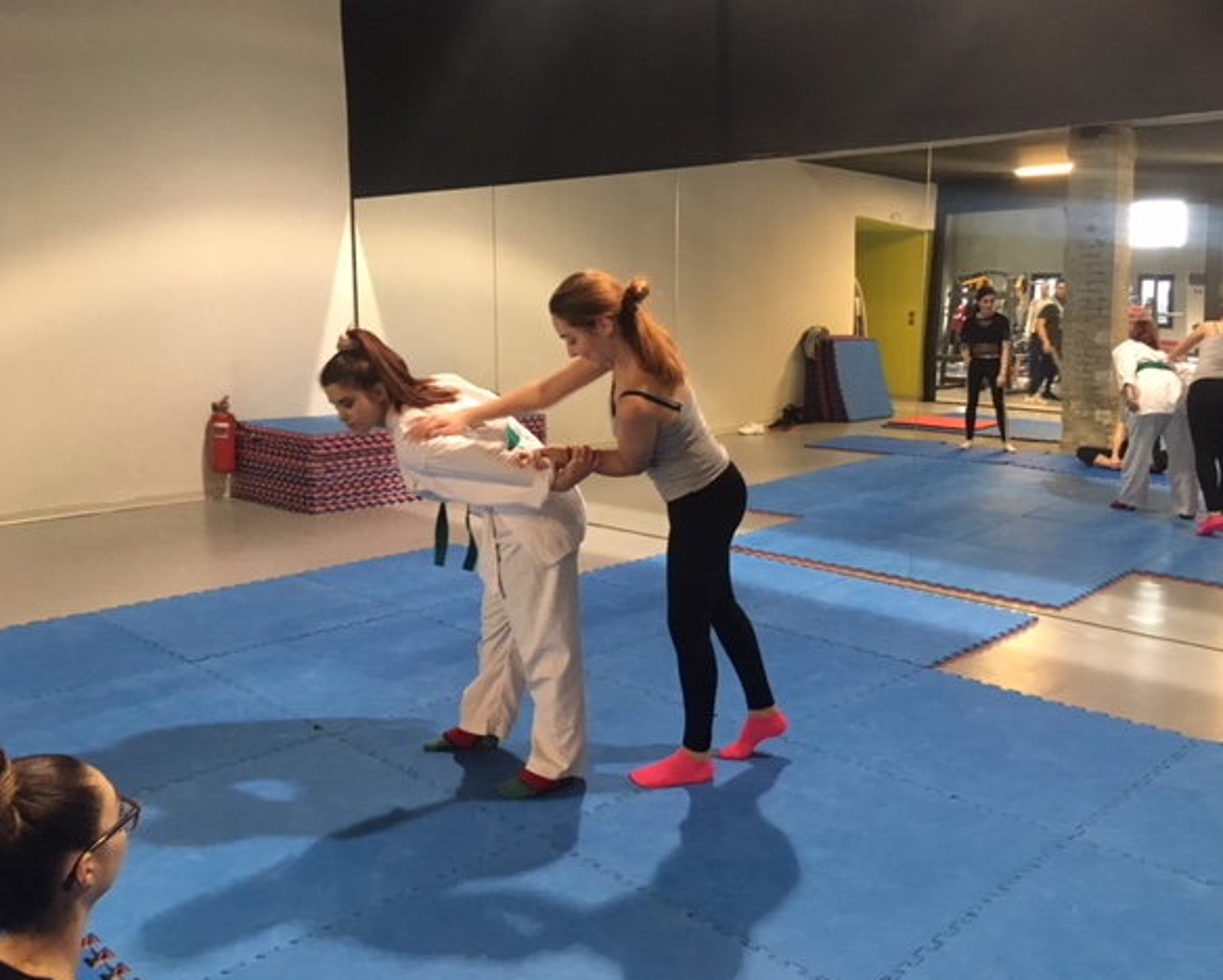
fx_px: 1123
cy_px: 486
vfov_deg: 47.2
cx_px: 637
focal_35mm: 31
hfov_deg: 57.1
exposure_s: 1/17
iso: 250
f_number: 2.2
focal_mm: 4.15
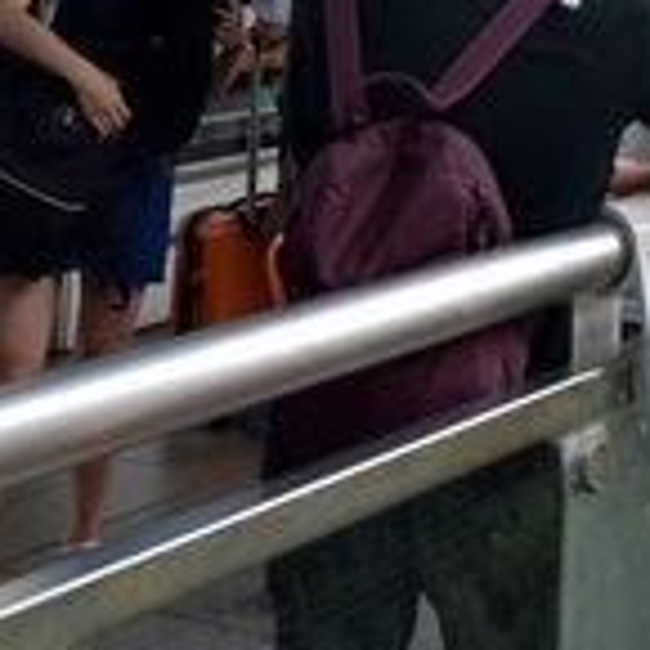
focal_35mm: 86
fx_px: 1827
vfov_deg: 17.8
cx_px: 991
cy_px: -352
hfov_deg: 17.9
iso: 450
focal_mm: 21
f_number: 5.6
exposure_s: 1/125
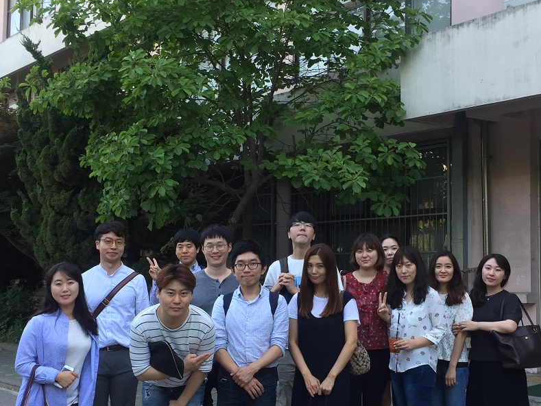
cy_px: 234
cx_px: 292
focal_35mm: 49
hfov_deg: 38.9
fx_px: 766
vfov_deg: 29.6
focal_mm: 4.15
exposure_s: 1/120
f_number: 2.2
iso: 40
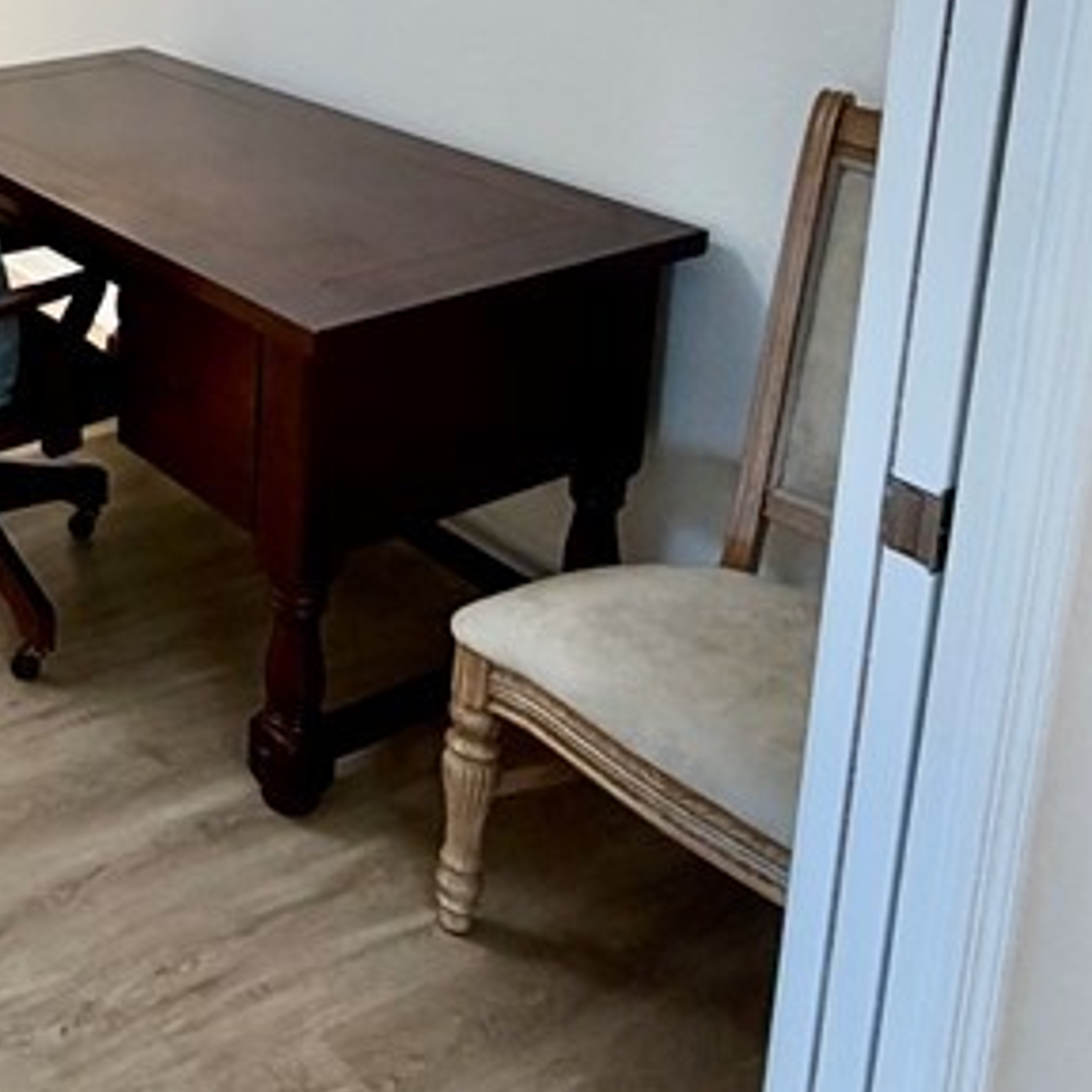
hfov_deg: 32.9
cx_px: -152
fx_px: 1570
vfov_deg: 34.8
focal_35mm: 44
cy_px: 0
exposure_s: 1/60
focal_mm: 2.22
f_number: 2.2
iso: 160
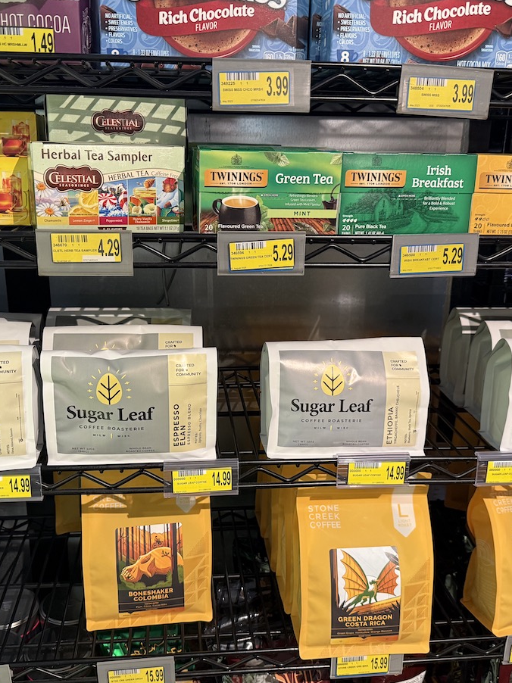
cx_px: 241
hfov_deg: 42.9
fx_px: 651
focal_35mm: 33
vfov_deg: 55.4
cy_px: 338
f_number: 1.78
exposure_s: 1/60
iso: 250
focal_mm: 6.76
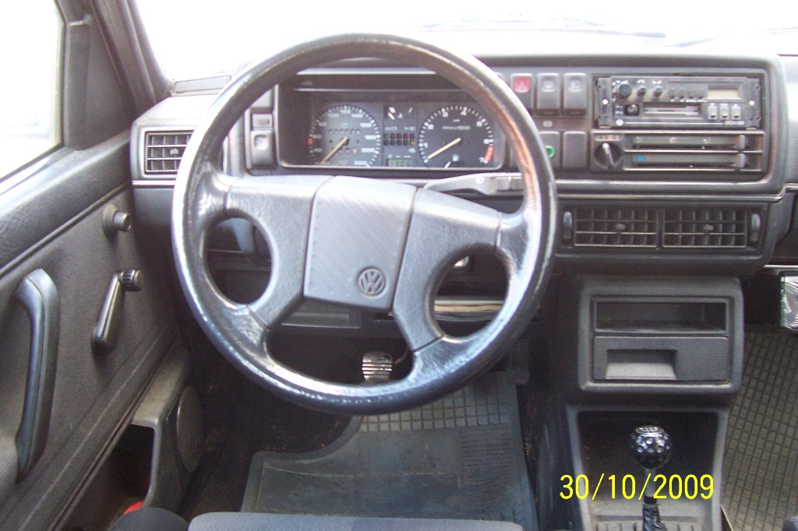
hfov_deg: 55.8
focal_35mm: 34
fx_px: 753
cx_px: 399
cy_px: 266
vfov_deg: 38.9
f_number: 2.7
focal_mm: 5.6
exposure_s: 1/15
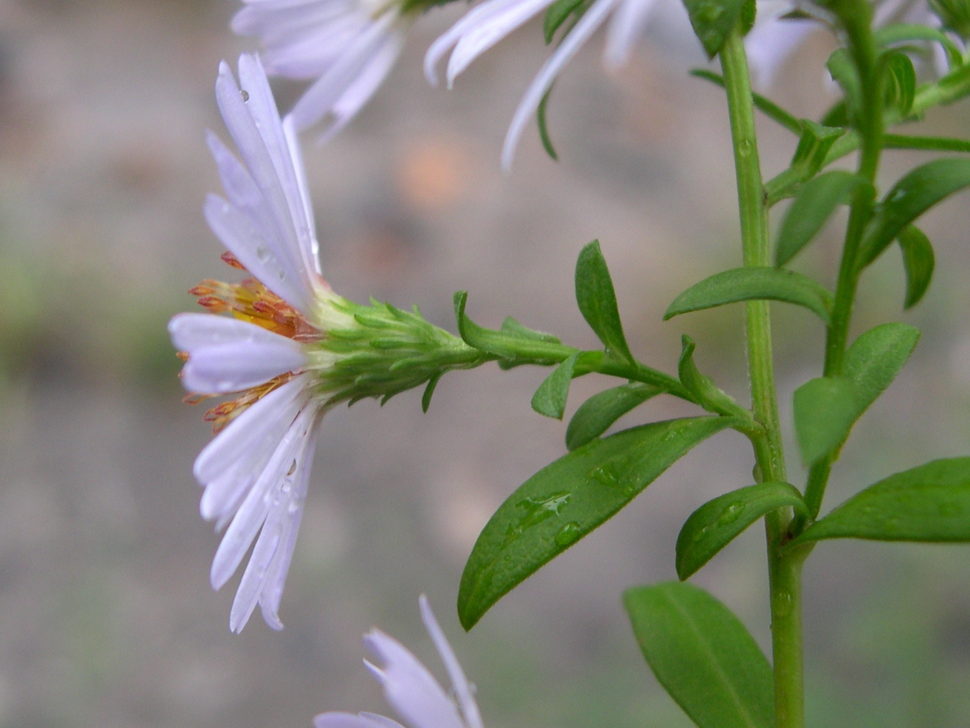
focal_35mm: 38
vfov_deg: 37.7
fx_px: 1065
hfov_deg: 49.0
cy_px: 364
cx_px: 485
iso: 100
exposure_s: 1/74
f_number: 2.8
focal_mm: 8
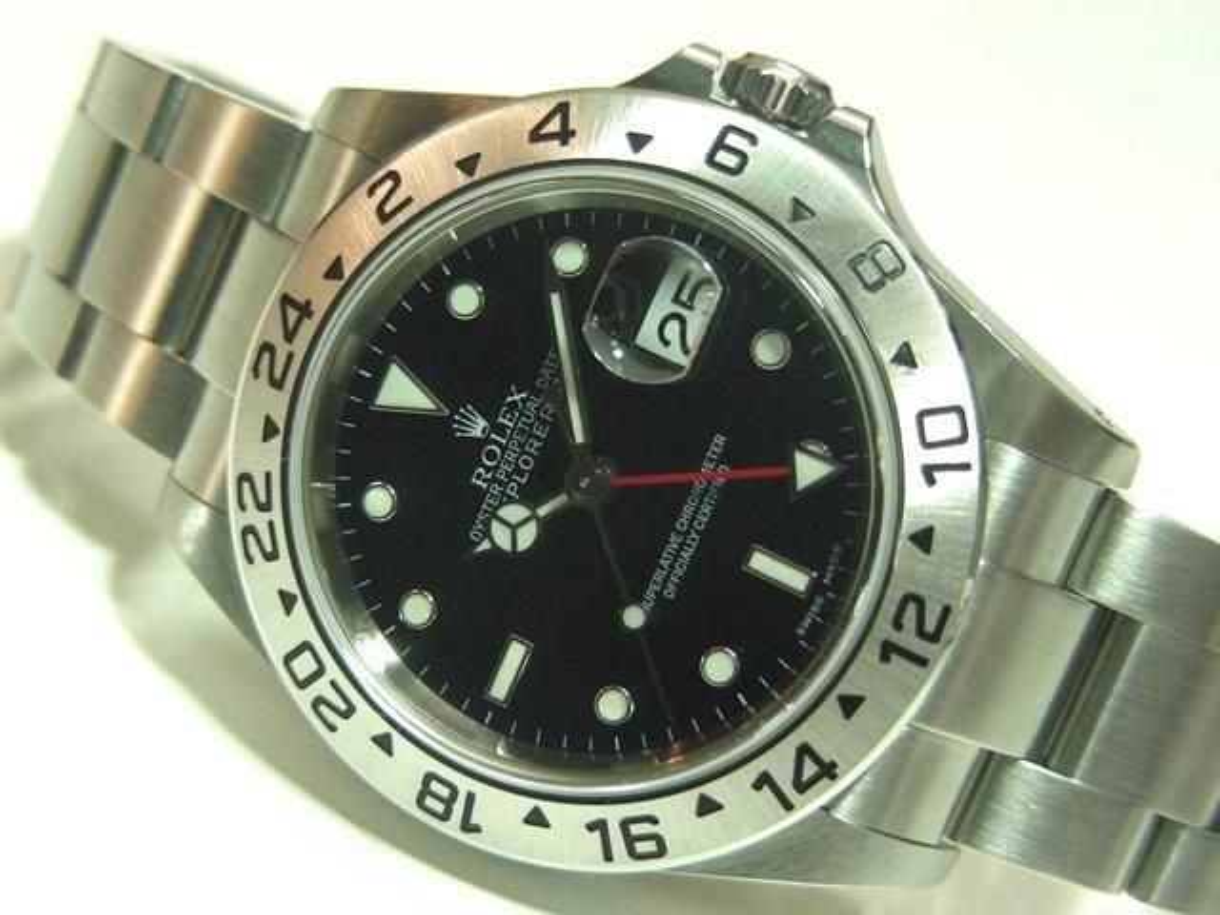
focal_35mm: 79
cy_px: 458
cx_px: 610
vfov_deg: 18.7
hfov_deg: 24.7
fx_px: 2784
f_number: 3.5
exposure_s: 1/28.4
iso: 200
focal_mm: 13.2
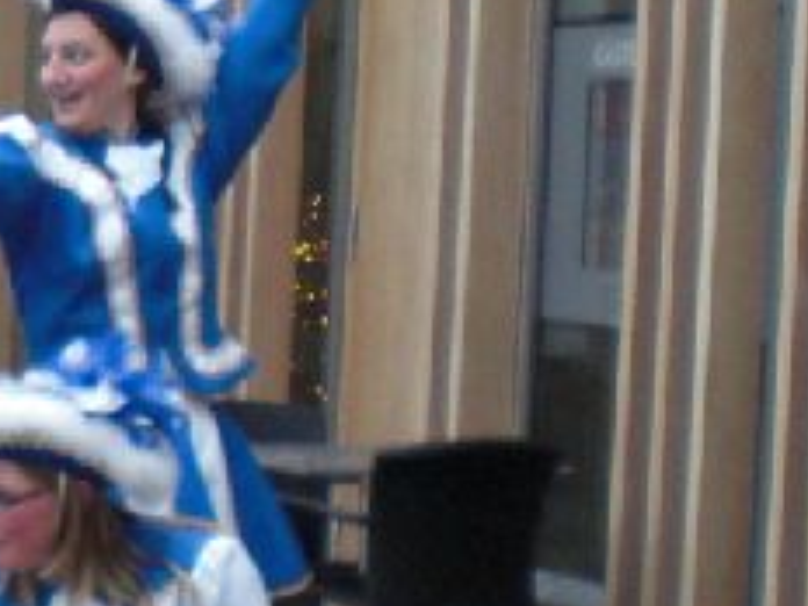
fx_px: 3921
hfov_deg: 11.3
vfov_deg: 8.8
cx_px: -394
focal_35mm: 168
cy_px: 10
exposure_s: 1/125
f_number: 3.1
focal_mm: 6.3
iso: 200
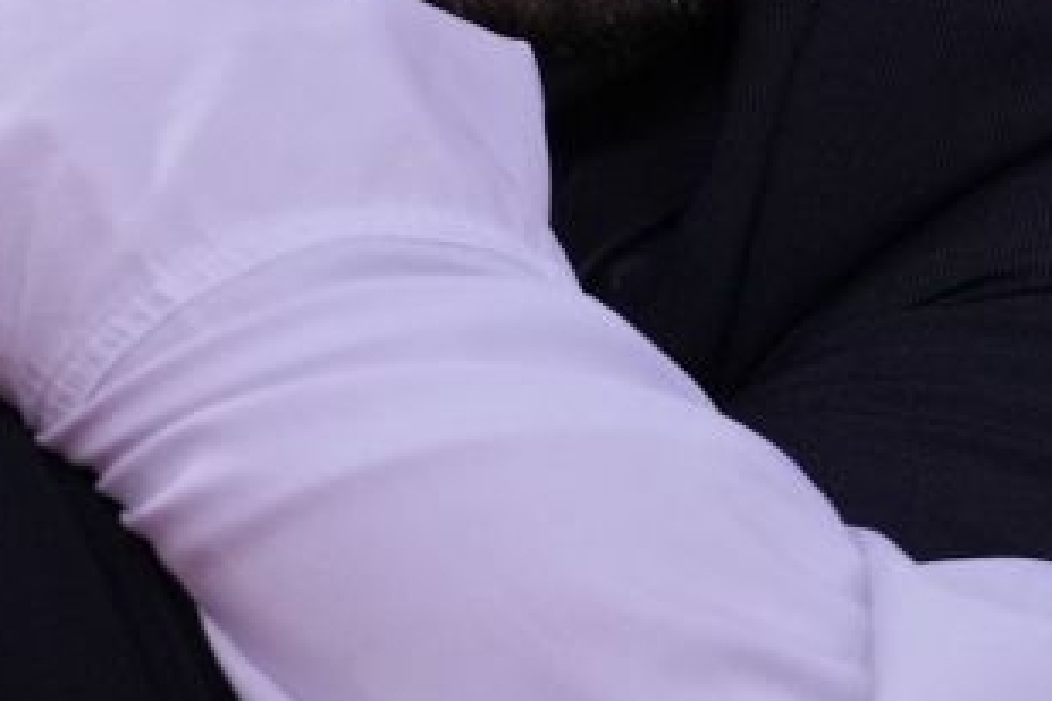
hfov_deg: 1.8
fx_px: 34070
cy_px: 31
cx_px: 453
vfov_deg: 1.2
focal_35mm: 1166
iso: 2500
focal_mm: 200
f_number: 2.8
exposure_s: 1/1000
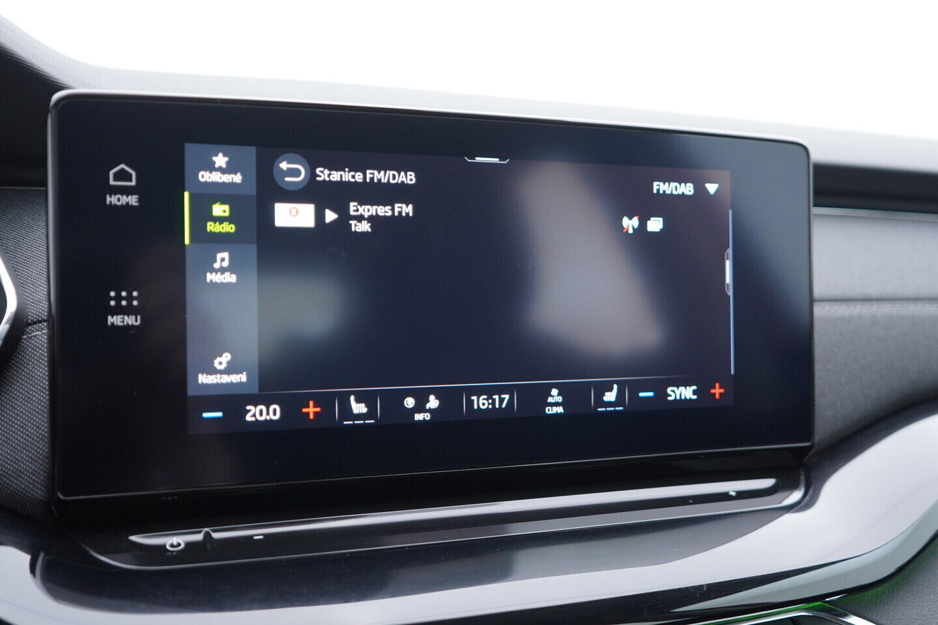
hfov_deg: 53.1
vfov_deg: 36.9
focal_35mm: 36
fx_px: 938
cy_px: 312
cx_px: 469
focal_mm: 24
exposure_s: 1/40
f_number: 2.8
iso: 250
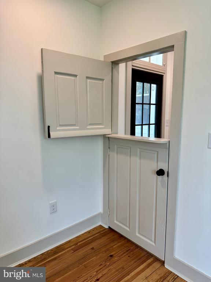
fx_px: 195
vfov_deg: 71.6
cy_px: 141
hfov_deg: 56.8
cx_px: 106
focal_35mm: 24
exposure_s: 1/120
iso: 100
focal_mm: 6.76
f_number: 1.78
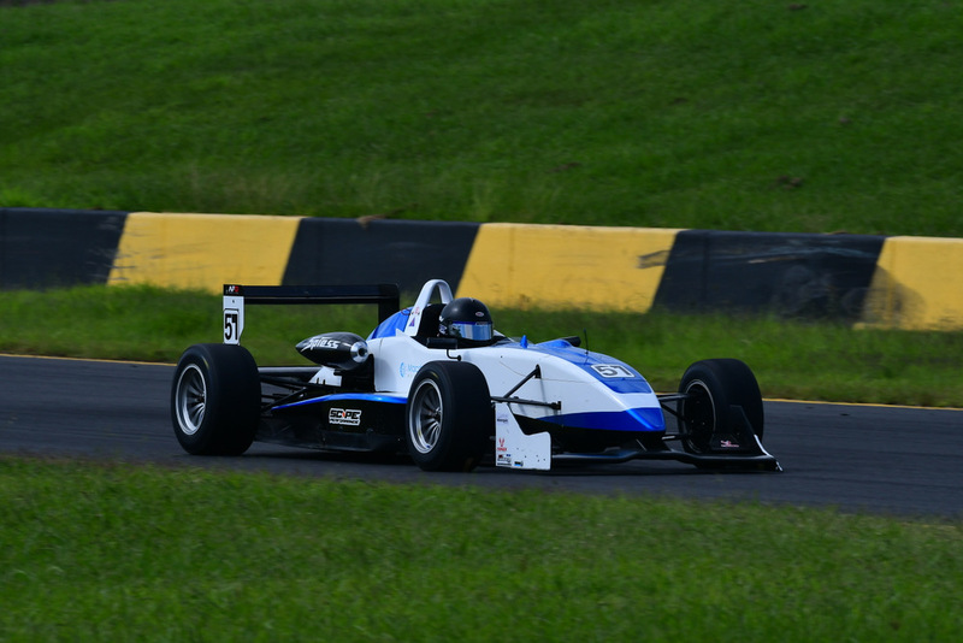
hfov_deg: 5.1
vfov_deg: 3.4
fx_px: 10837
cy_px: 322
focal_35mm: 405
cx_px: 482
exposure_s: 1/640
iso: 400
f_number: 11
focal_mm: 270
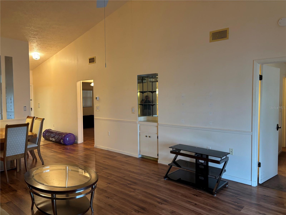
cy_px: 108
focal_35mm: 26
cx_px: 143
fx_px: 215
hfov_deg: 67.3
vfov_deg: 53.1
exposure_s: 1/60
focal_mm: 5.96
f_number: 1.6
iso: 250
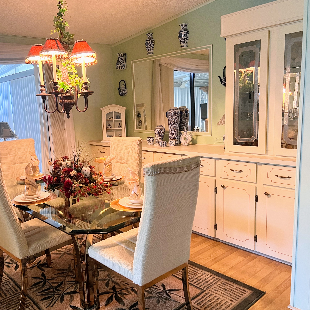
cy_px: 155
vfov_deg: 52.5
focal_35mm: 31
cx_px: 114
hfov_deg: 51.9
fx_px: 314
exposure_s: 1/60
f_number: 1.5
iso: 320
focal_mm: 5.7
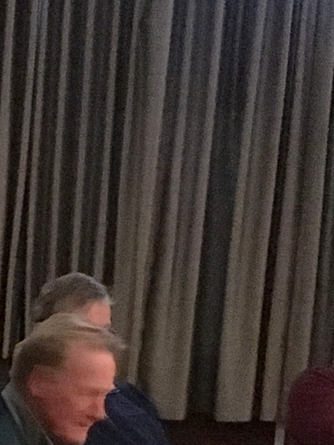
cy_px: 689
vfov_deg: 13.5
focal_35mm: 137
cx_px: -383
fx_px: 1762
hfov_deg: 9.9
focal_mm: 4.15
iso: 1600
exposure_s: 1/17
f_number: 2.2
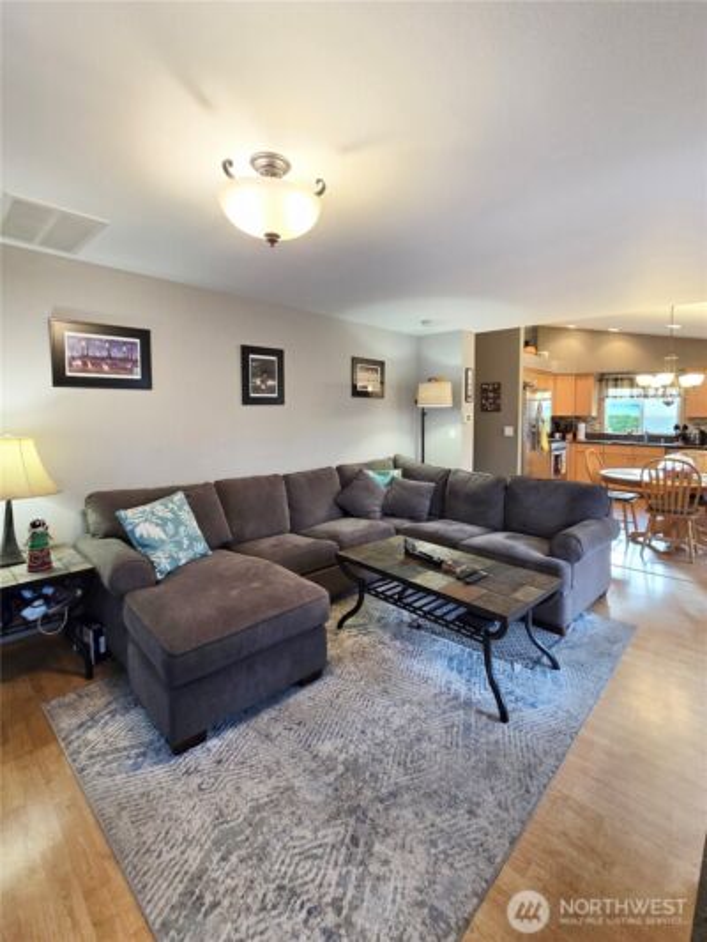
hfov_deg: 89.9
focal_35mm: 13
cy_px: 471
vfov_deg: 106.2
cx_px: 354
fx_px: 354
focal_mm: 2.2
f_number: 2.2
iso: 200
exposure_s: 1/60
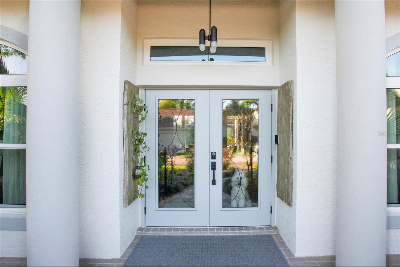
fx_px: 189
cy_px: 134
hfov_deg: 93.3
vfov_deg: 70.4
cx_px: 200
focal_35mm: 17
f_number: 9
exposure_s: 1/125
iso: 400
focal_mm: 17
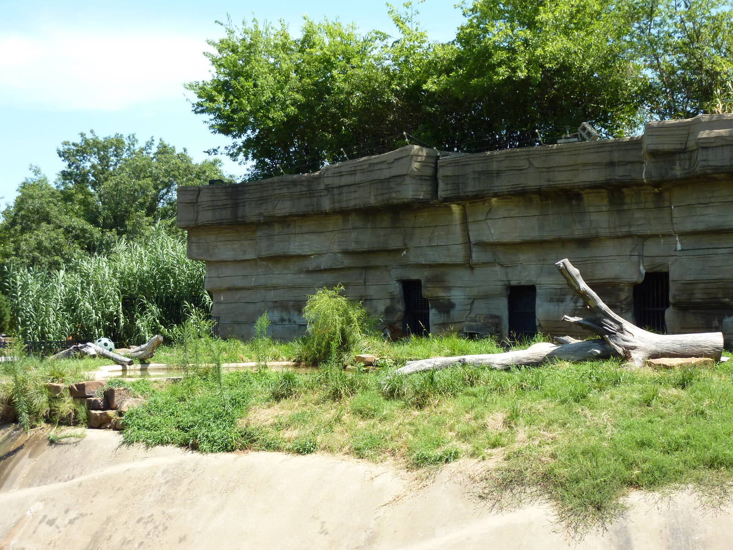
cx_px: 366
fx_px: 1016
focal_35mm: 48
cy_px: 275
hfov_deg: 39.7
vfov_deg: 30.3
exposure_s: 1/500
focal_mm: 7.9
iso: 160
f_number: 3.8
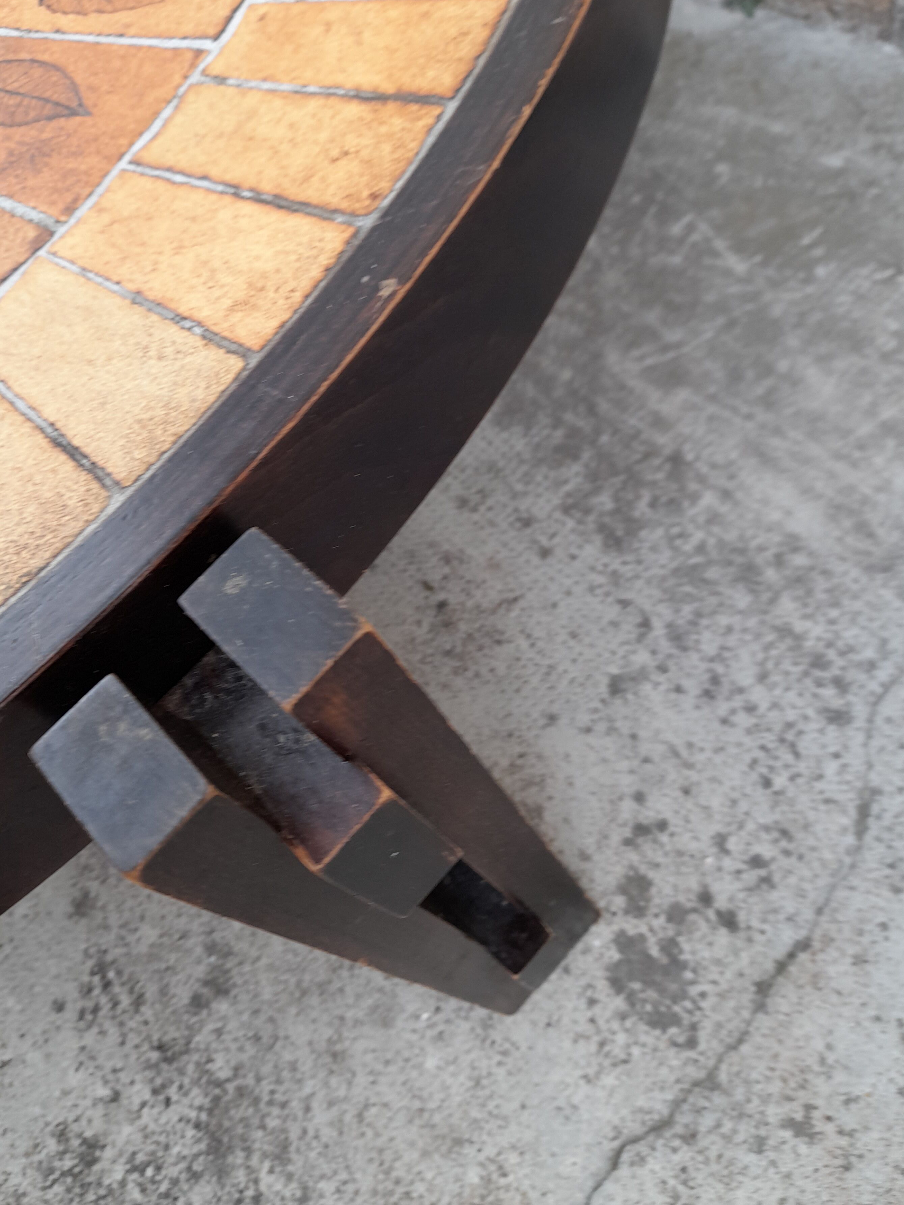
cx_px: 452
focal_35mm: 28
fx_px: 975
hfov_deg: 49.8
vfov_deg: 63.4
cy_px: 564
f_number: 2
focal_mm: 4.6
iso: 32
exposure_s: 1/50
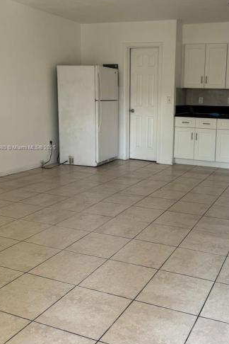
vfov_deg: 51.7
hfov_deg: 35.2
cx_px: 169
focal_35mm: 37
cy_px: 148
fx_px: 353
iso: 80
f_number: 1.78
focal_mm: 6.76
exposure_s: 1/121
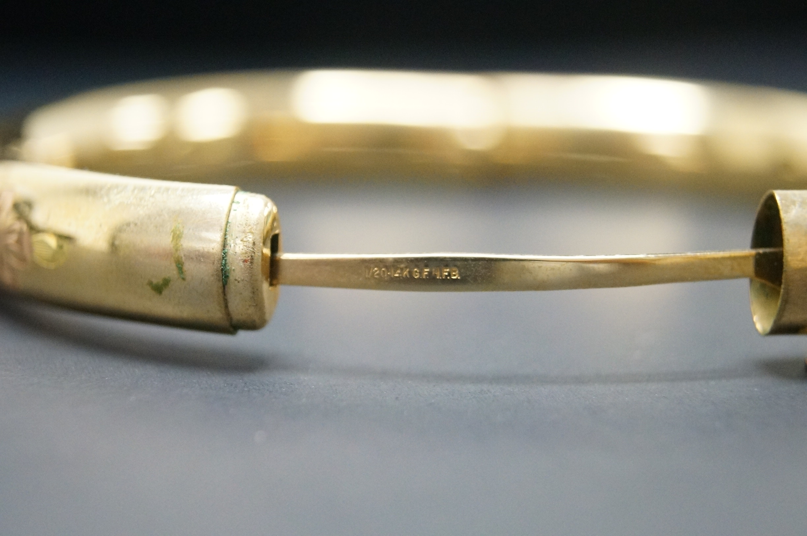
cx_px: 404
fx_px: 1846
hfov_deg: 24.7
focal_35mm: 82
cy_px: 268
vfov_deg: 16.5
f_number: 5.6
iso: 3200
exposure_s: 1/40
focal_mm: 55
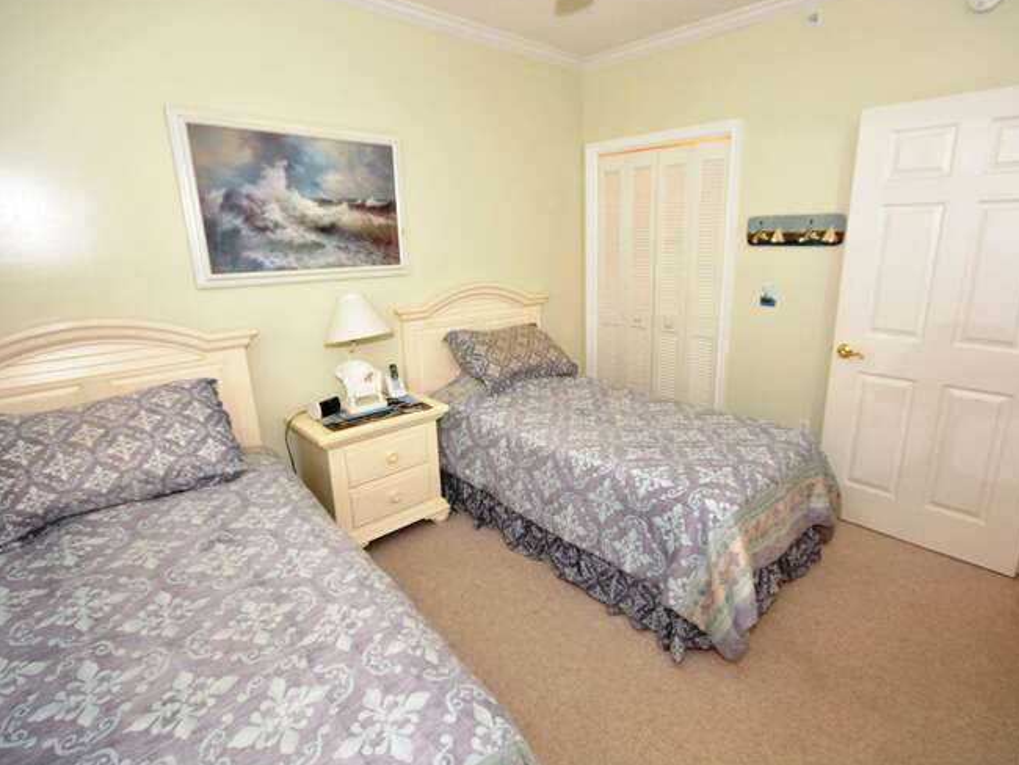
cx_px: 547
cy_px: 378
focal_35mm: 17
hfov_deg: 90.8
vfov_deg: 74.8
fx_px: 501
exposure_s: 1/60
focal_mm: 10
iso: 1000
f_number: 7.1
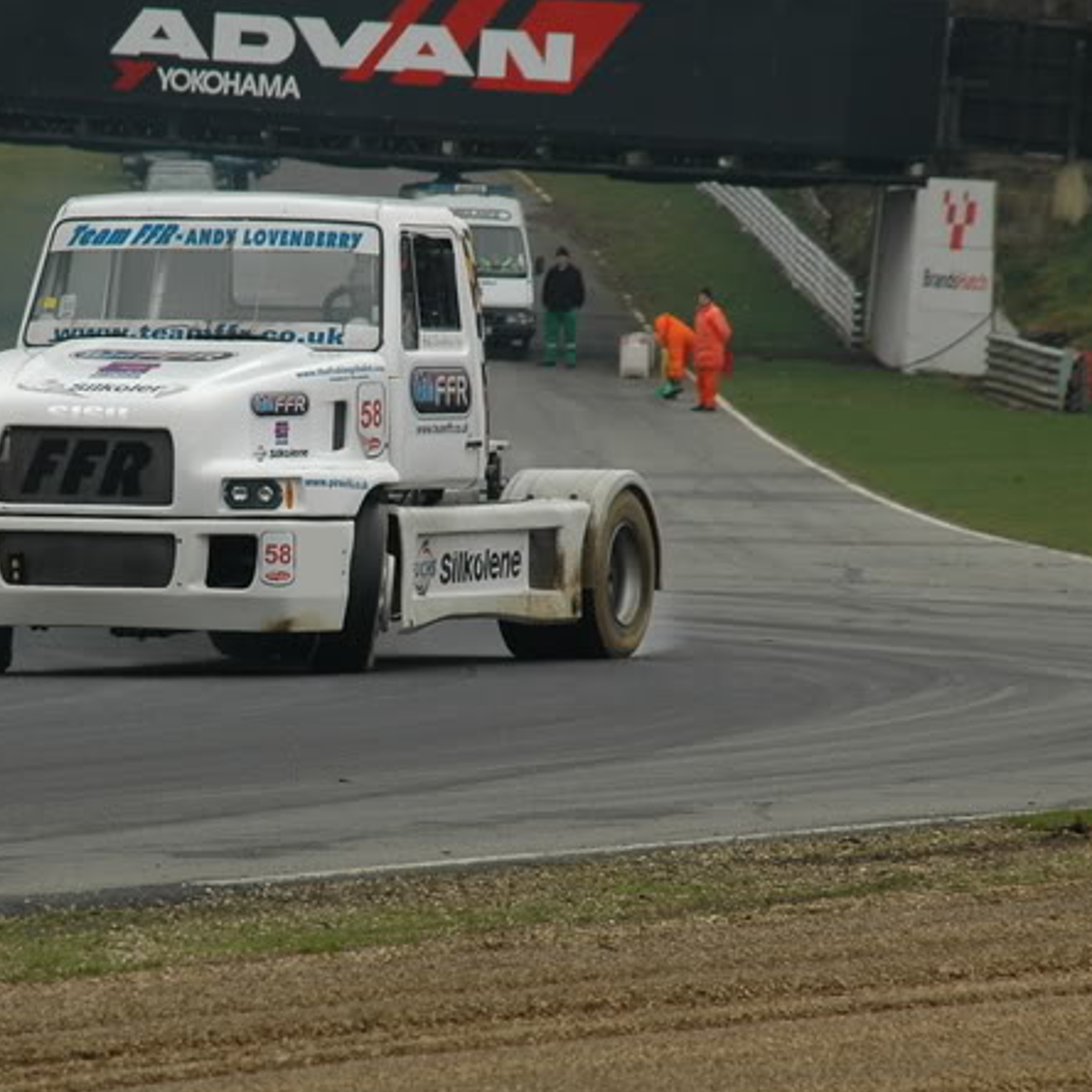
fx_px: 10235
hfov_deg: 6.1
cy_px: 494
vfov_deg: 6.1
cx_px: 261
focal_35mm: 287
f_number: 8
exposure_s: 1/250
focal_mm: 125
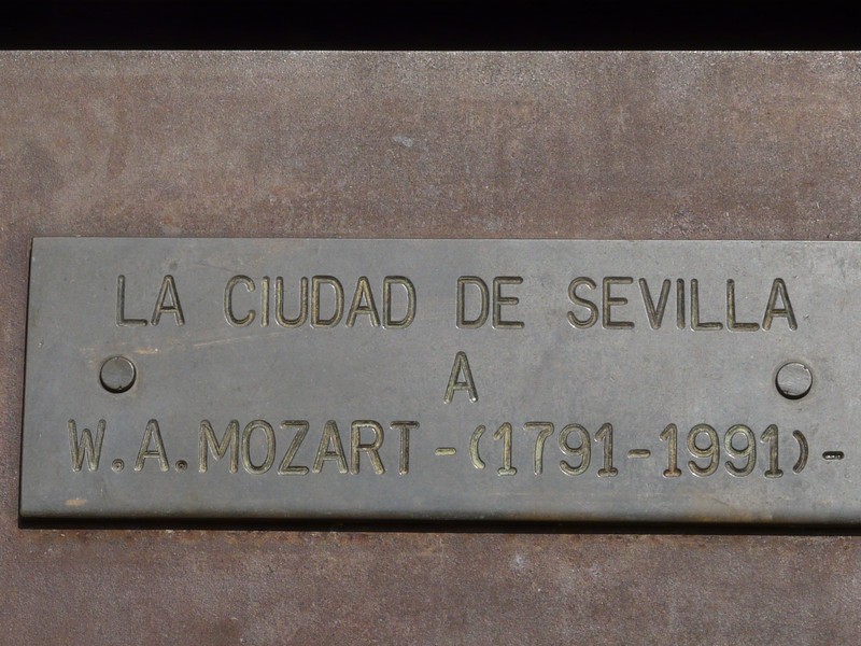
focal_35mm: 161
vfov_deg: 9.2
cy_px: 323
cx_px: 430
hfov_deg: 12.3
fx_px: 4005
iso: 100
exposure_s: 1/500
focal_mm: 16.6
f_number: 6.3
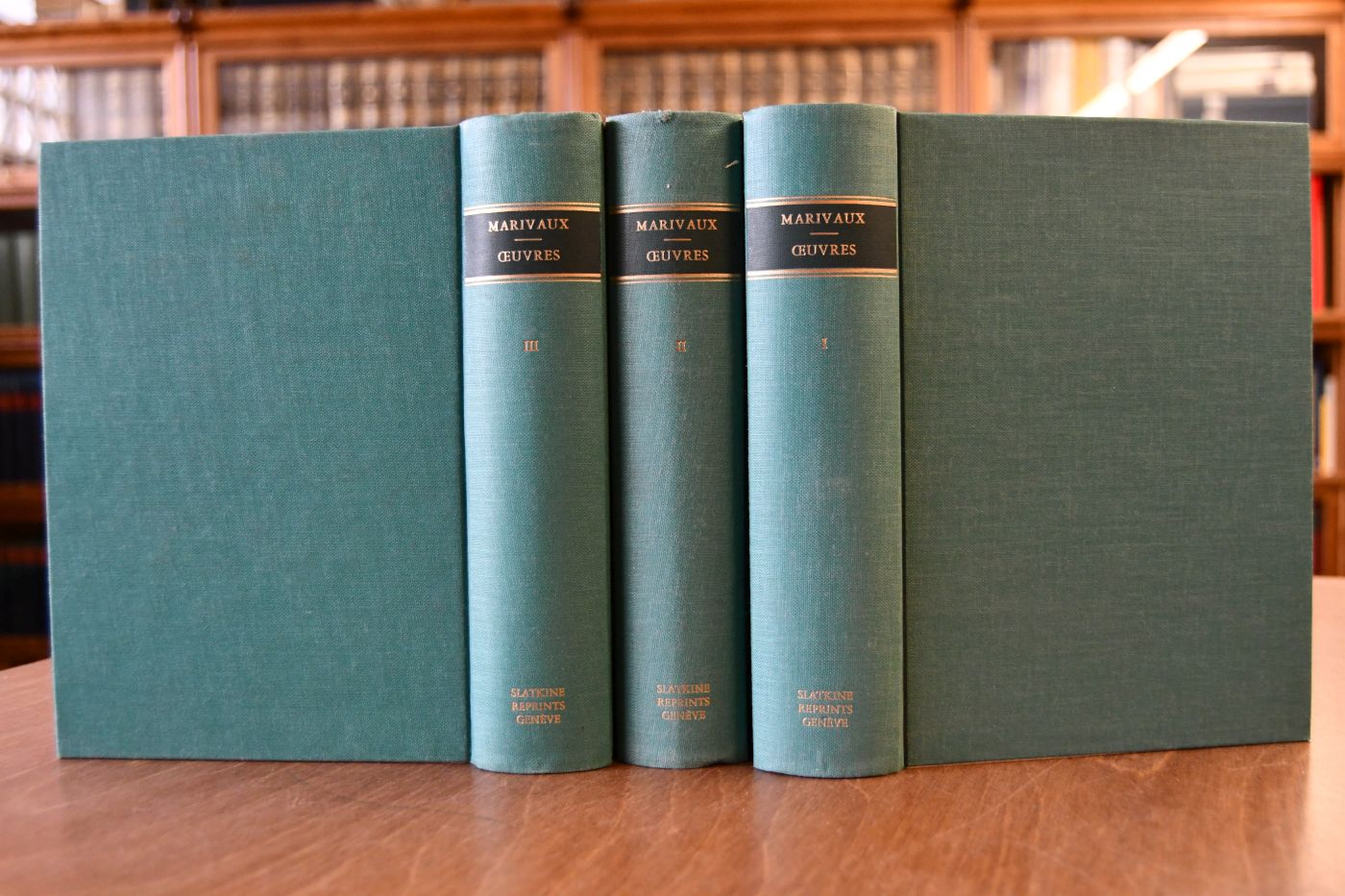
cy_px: 448
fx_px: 1270
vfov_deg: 38.9
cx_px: 672
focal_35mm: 34
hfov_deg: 55.8
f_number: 3.8
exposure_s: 1/125
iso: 1600
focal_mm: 23
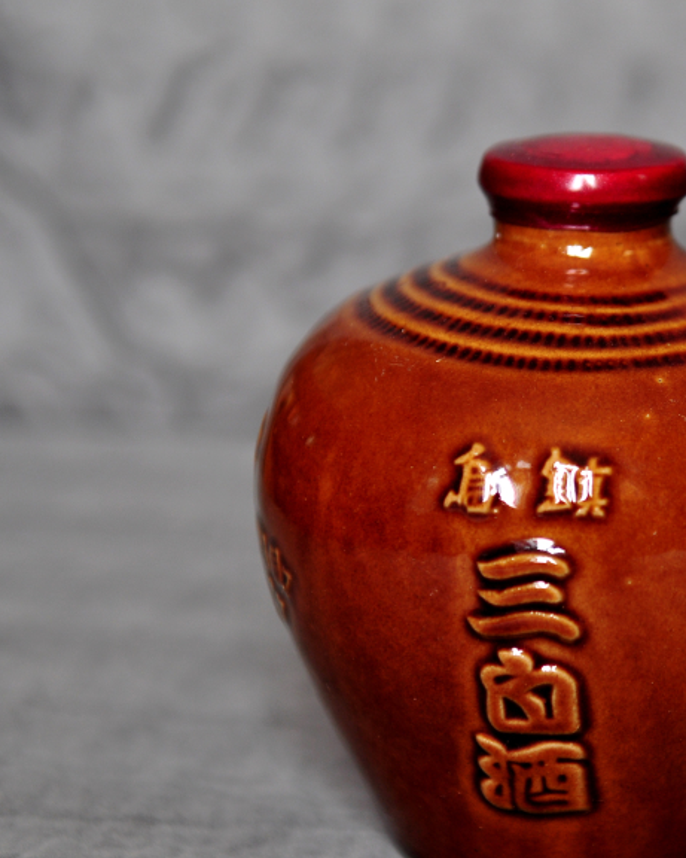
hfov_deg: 12.8
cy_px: 462
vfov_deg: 16.0
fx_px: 3045
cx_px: 610
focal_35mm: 120
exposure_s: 1/50
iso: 200
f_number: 2.8
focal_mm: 48
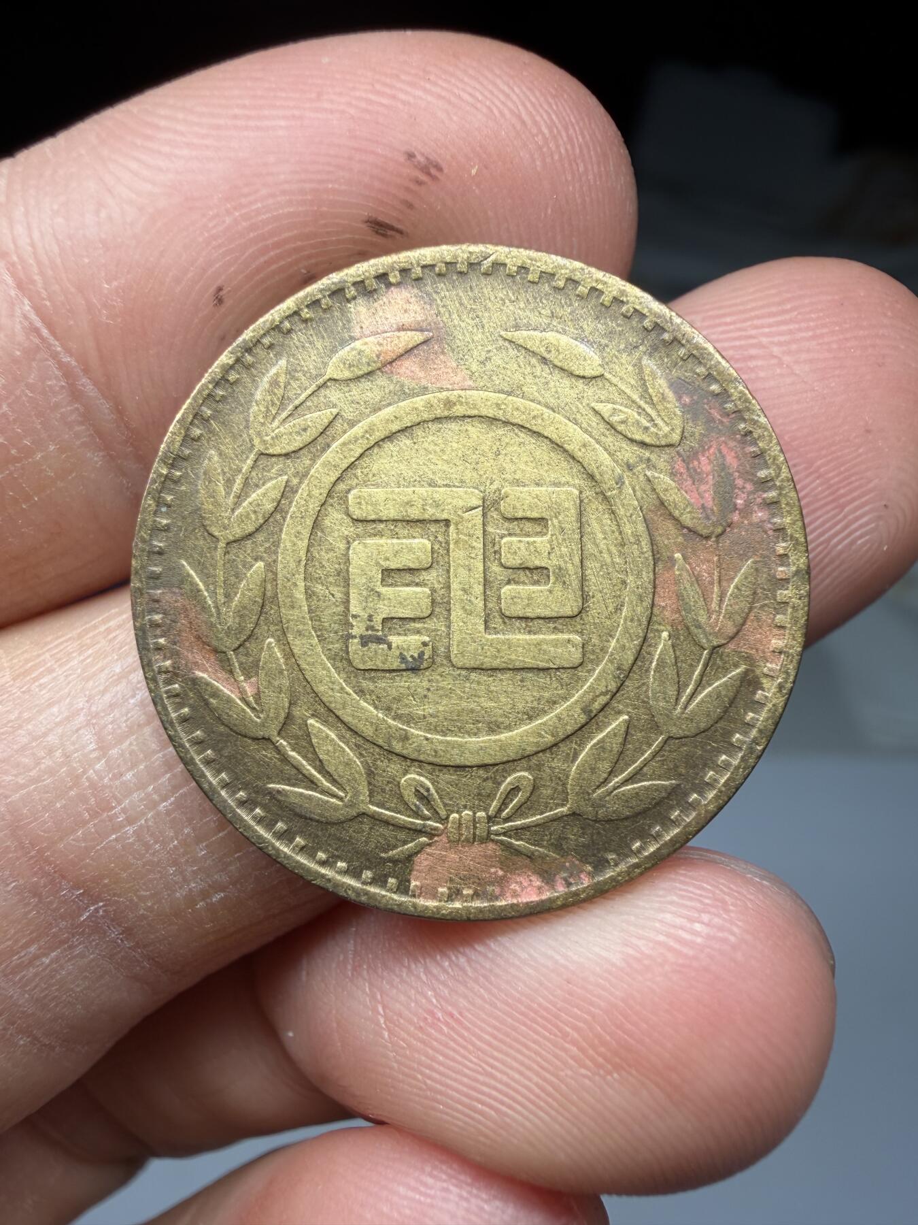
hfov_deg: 53.1
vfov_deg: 67.3
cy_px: 612
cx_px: 459
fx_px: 919
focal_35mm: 26
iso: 50
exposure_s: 1/392
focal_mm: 2.22
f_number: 2.2
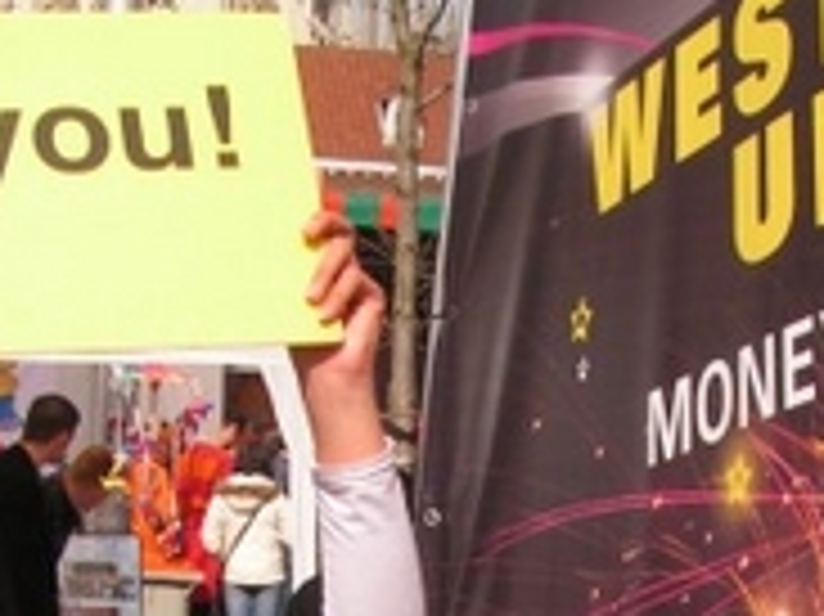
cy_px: 803
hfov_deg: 18.9
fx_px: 2474
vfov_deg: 13.7
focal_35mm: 104
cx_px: 500
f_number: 5.6
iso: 50
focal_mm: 6.3
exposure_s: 1/500
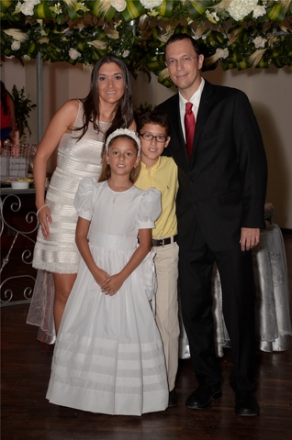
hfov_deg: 18.1
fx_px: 916
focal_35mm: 75
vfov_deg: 27.0
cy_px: 220
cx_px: 146
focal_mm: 50
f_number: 5
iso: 1250
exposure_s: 1/80
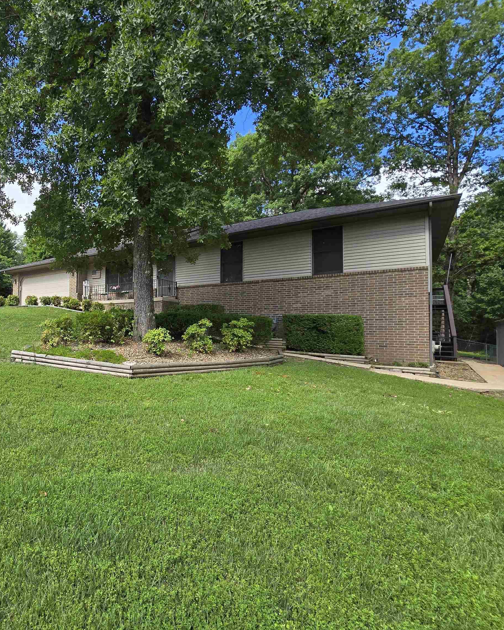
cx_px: 142
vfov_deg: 89.6
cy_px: 314
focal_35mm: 17
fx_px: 317
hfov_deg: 72.9
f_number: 2.2
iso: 50
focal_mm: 2.2
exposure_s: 1/769
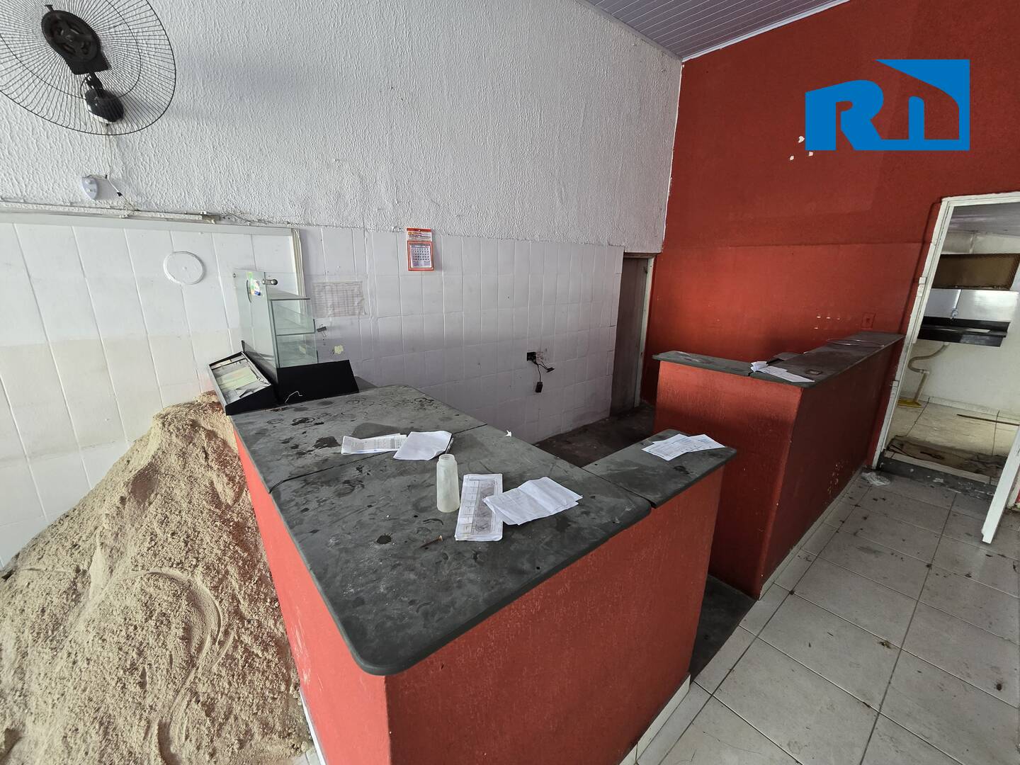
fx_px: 383
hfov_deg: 106.2
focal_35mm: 13
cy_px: 382
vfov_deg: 89.9
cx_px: 510
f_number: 2.2
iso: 200
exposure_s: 1/60
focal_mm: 2.2
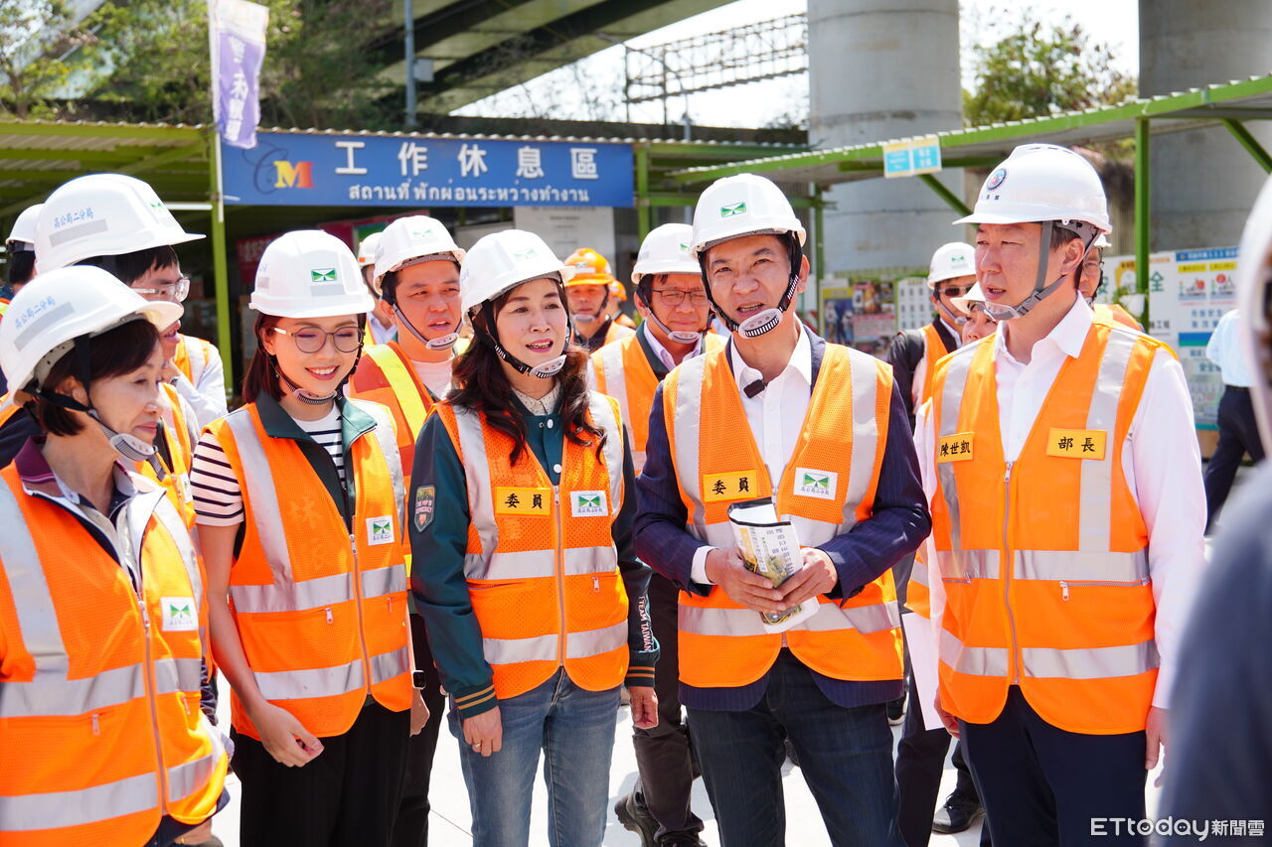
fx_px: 1643
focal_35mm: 46
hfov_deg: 42.3
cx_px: 636
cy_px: 424
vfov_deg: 28.9
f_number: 2.8
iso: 100
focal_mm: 31
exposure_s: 1/800
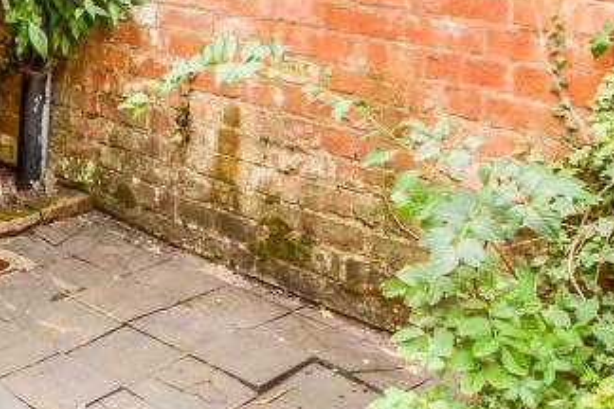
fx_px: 1023
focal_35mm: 60
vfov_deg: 22.2
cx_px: -2
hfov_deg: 30.9
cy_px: 54
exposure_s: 1/10
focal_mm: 19
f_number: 13
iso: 200
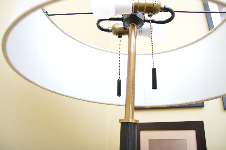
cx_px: 113
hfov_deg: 64.6
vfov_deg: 45.6
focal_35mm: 28
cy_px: 75
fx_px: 179
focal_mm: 19
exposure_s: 1/200
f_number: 3.5
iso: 200
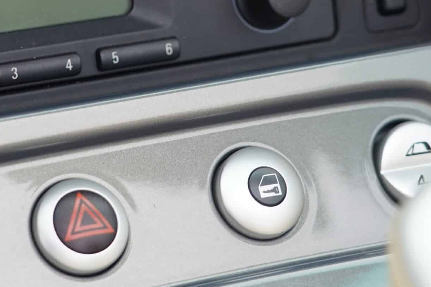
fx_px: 2191
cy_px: -3
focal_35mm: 183
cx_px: 67
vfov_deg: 7.5
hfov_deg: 11.2
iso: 250
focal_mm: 58
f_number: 4
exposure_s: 1/160
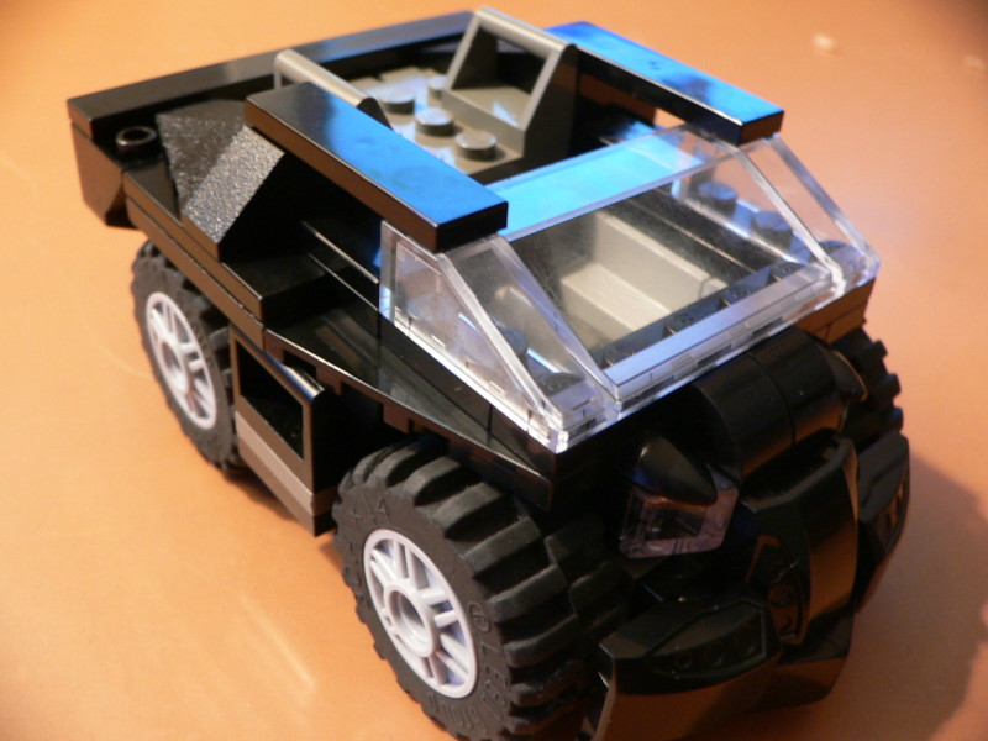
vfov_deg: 40.7
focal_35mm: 35
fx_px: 999
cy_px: 370
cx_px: 494
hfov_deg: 52.6
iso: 100
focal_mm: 4.6
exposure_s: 1/4
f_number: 2.8
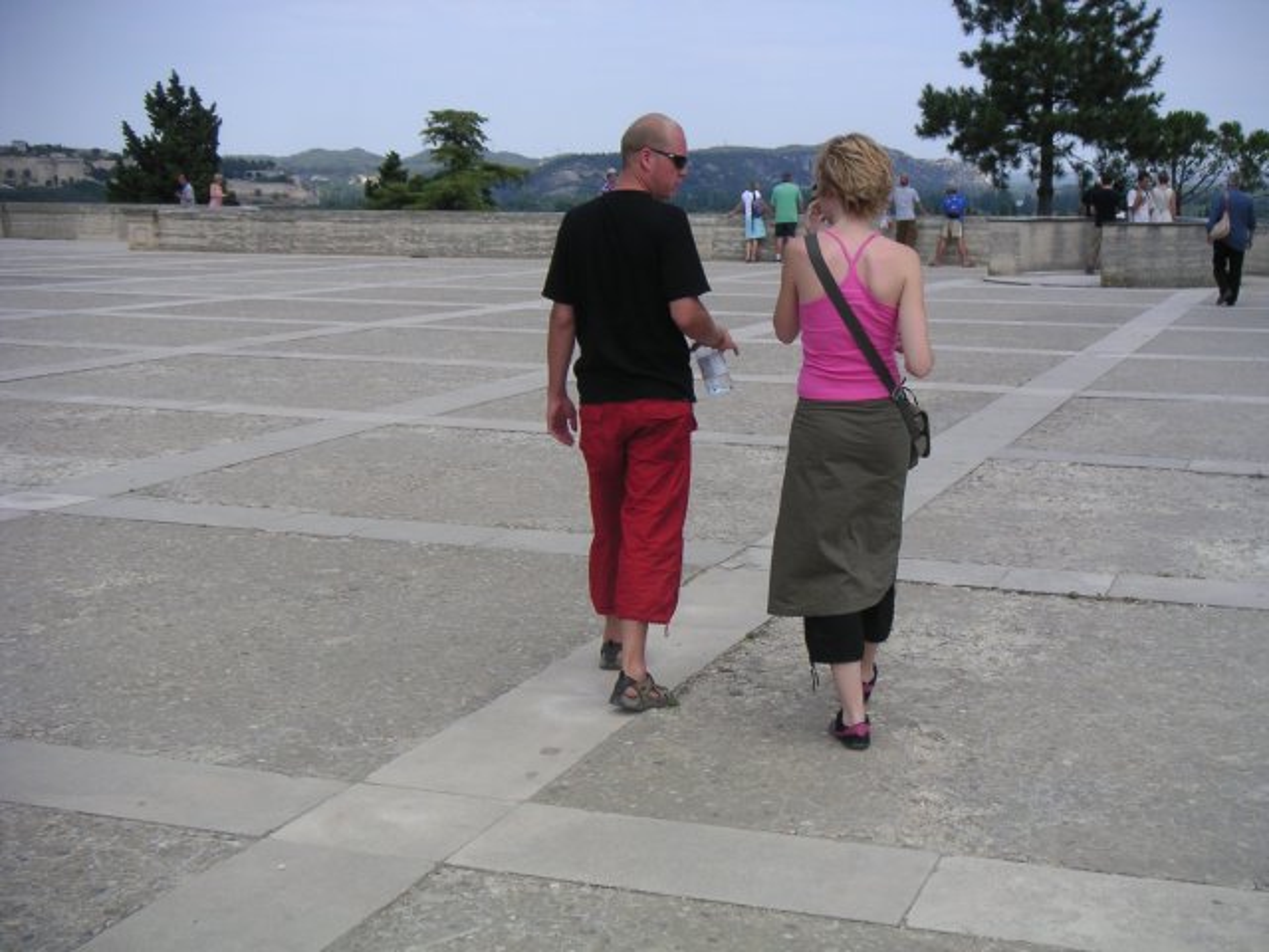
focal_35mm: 48
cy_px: 476
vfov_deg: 30.3
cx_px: 634
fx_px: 1760
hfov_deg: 39.7
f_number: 2.9
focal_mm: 7.5
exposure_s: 1/750
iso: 50
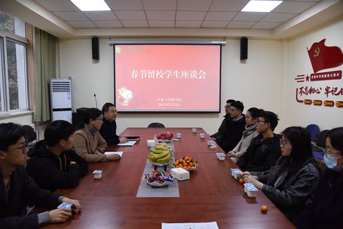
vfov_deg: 53.1
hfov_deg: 73.7
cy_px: 114
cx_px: 172
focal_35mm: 24
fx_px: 229
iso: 1600
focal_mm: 24
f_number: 5
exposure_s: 1/100
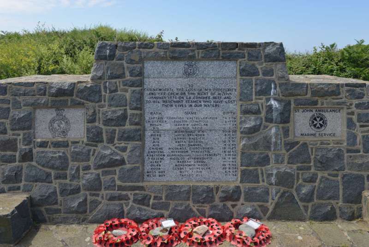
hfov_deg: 63.6
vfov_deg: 45.0
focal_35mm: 29
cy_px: 124
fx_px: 297
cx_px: 184
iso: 125
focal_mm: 29
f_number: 10
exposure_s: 1/200
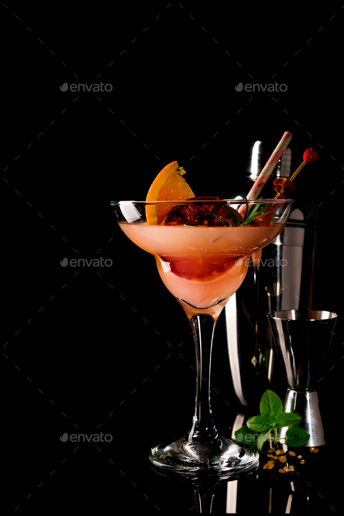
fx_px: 716
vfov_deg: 39.6
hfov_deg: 27.0
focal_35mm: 50
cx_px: 172
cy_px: 258
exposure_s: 1/100
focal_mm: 50
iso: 100
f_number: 10
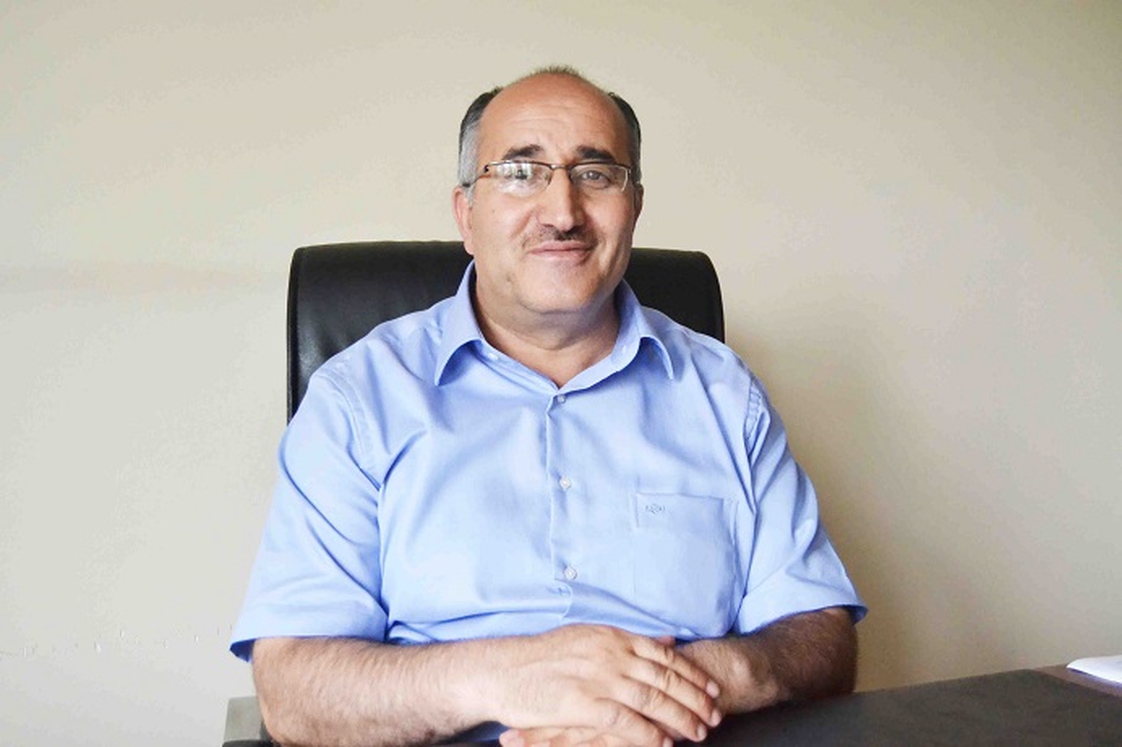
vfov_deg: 29.9
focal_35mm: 45
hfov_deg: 43.6
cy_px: 374
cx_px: 561
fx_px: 1402
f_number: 4.2
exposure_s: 1/400
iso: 3200
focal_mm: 30
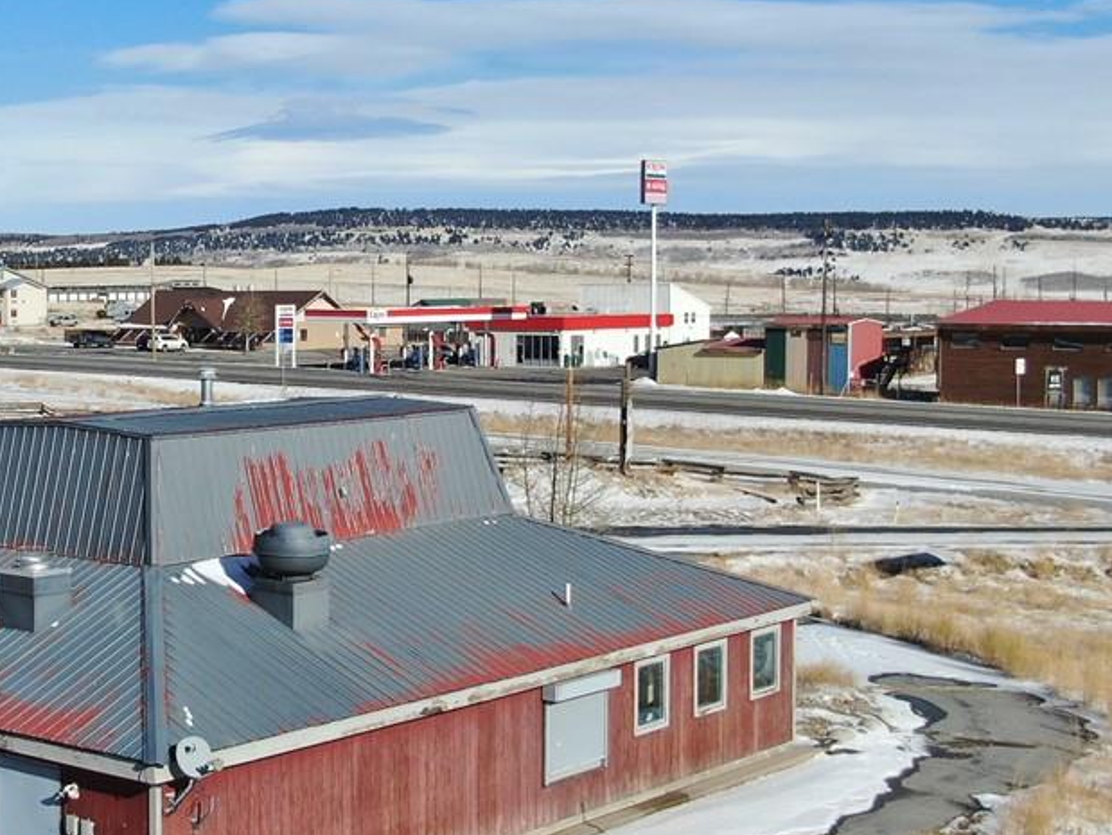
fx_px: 1993
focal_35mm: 62
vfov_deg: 23.7
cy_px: 370
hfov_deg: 30.1
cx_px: 163
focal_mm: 4.39
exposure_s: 1/2000
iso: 100
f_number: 2.8
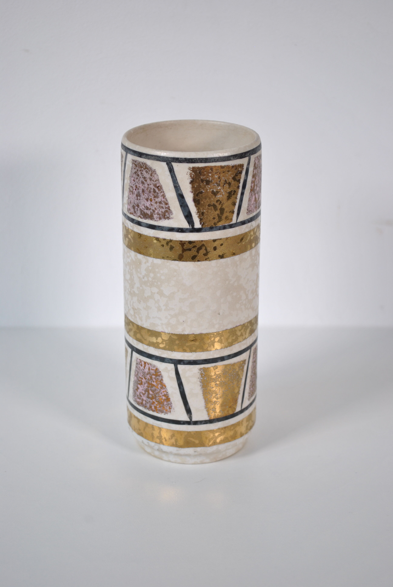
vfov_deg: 29.8
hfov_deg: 20.2
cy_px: 294
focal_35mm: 68
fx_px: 1102
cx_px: 196
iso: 200
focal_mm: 45
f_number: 5.3
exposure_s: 1/125
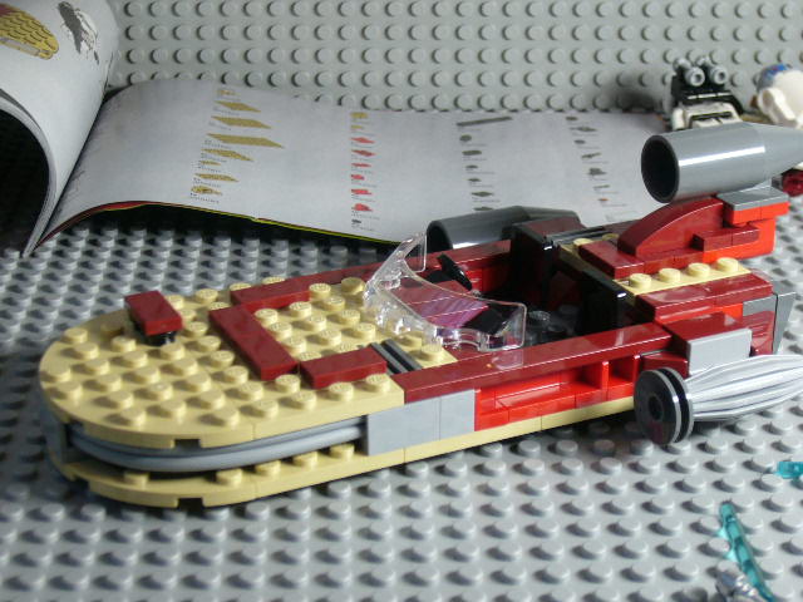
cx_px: 402
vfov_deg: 19.9
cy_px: 301
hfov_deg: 26.3
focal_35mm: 74
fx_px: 1717
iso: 100
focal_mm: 12.2
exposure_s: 1/30
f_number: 4.1
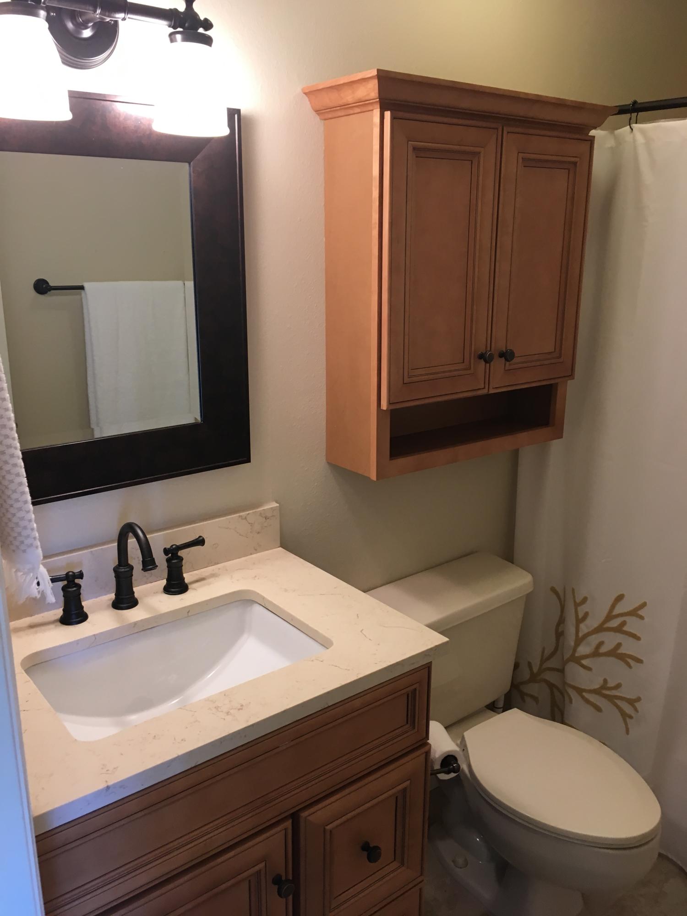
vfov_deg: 61.7
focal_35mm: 29
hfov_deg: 48.2
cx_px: 344
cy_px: 458
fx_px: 767
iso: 64
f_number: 2.2
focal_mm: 4.15
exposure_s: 1/30
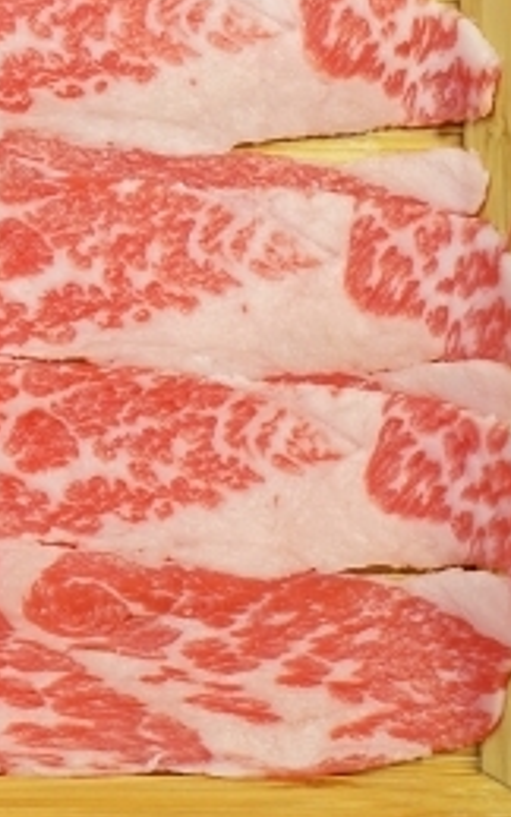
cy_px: 222
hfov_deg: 8.6
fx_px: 3229
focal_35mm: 145
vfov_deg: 14.4
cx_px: -520
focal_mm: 46
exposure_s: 1/60
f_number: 5.6
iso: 1250
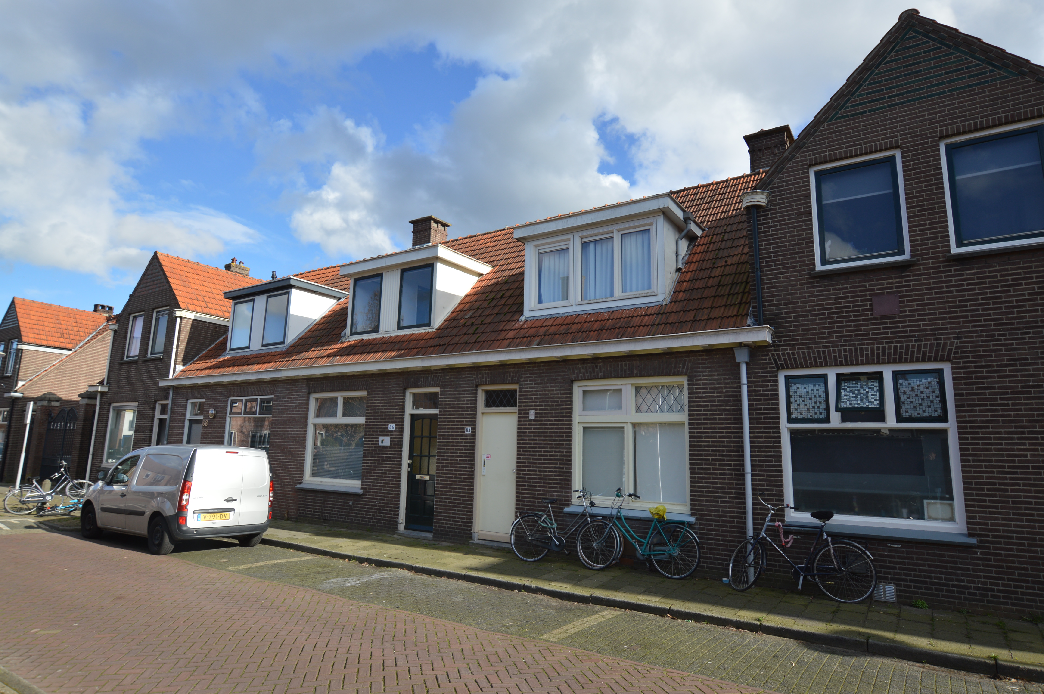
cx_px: 522
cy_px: 347
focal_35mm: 20
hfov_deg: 85.5
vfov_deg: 63.1
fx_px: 565
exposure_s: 1/200
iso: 100
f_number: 7.1
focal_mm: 13
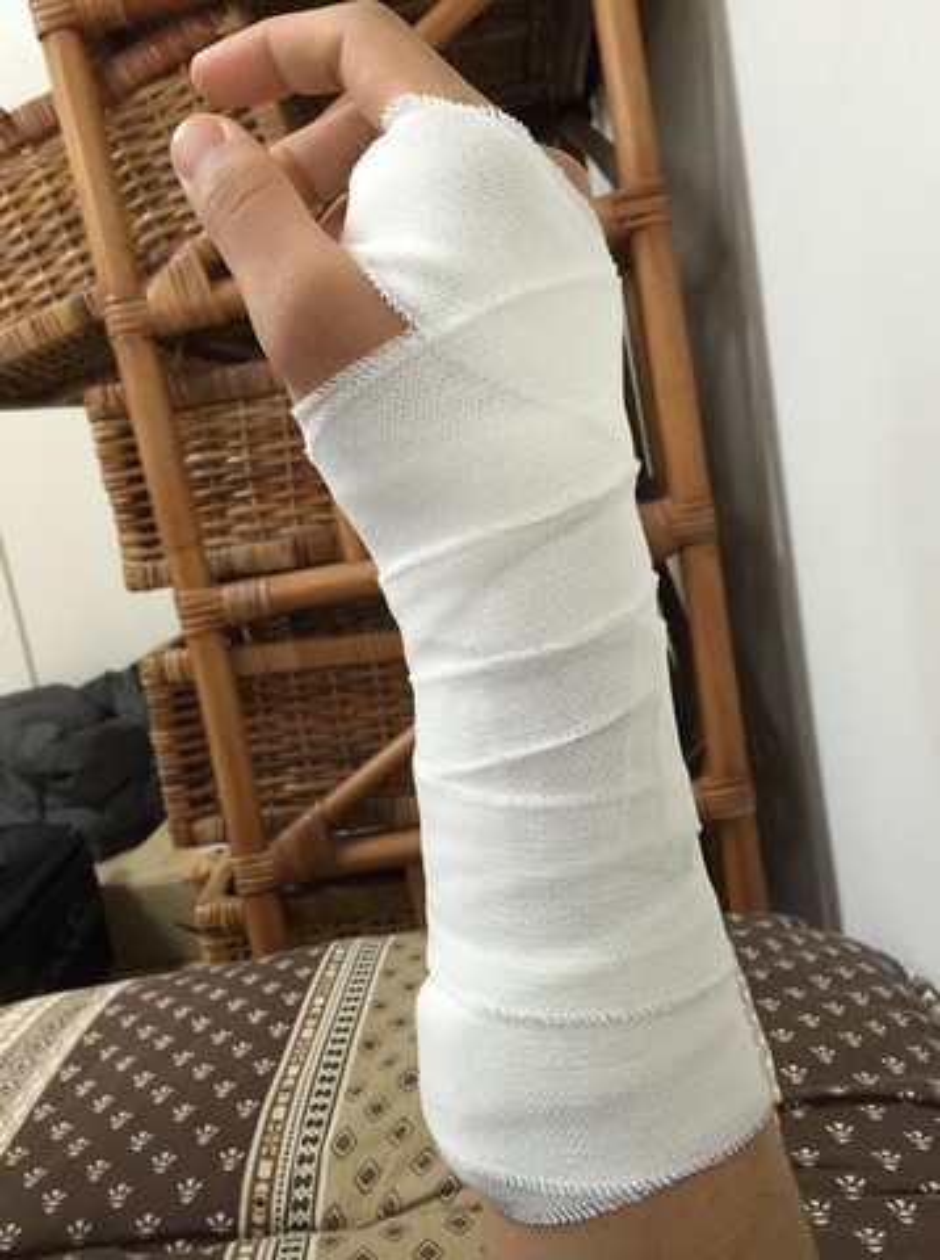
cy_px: 630
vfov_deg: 61.8
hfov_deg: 48.1
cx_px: 470
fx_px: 1054
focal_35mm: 29
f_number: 2.2
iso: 100
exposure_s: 1/30
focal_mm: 4.15
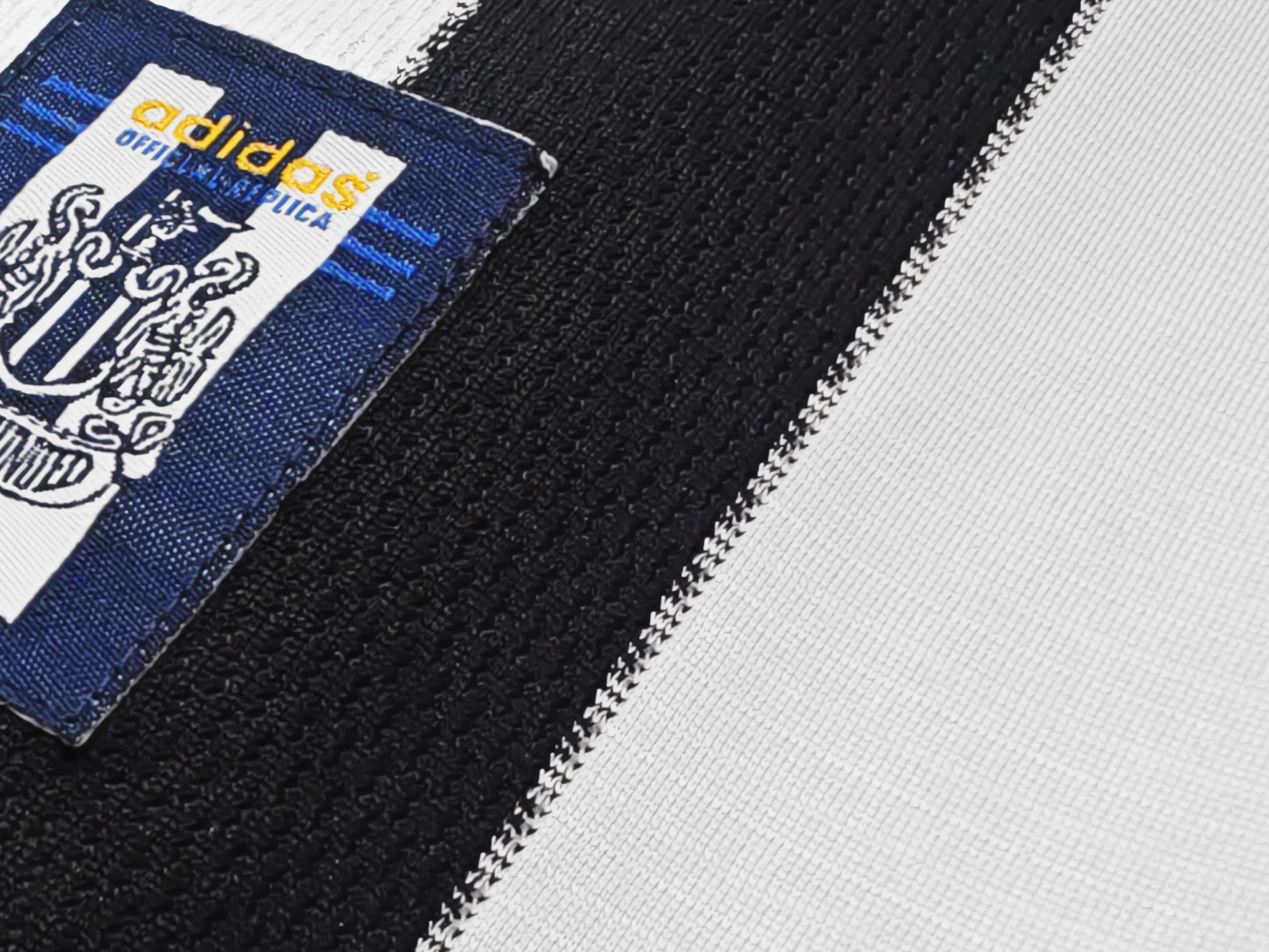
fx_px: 1906
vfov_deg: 28.0
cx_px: -141
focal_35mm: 52
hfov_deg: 32.3
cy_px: 410
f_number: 2.2
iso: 76
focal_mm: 2.59
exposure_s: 1/60
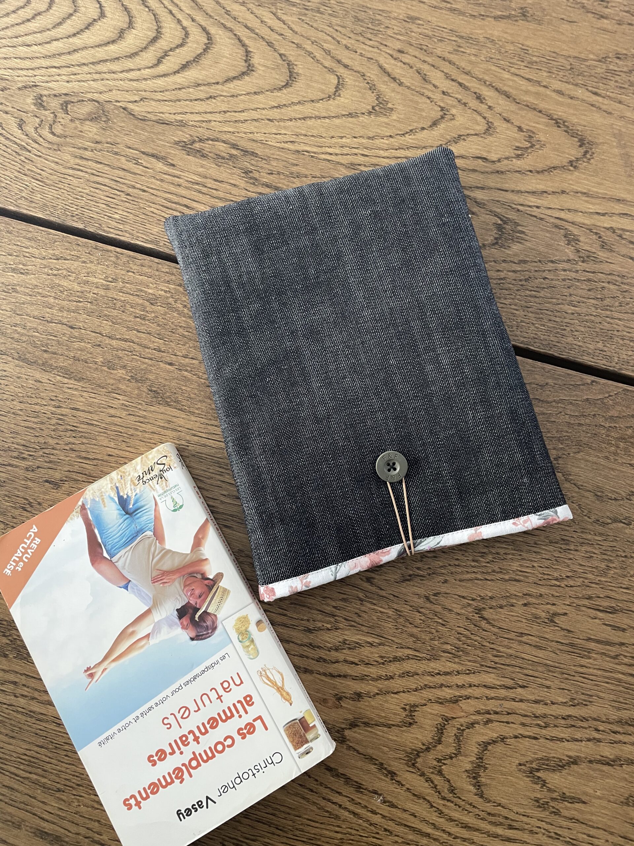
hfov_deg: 53.1
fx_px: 635
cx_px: 317
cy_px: 423
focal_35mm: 26
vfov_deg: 67.3
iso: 125
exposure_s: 1/60
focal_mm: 4.2
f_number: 1.6
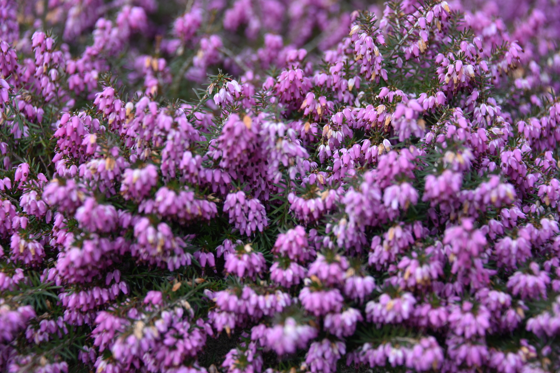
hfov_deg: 26.0
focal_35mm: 78
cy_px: 186
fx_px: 1214
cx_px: 280
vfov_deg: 17.5
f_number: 5
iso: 160
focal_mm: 78
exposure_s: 1/160
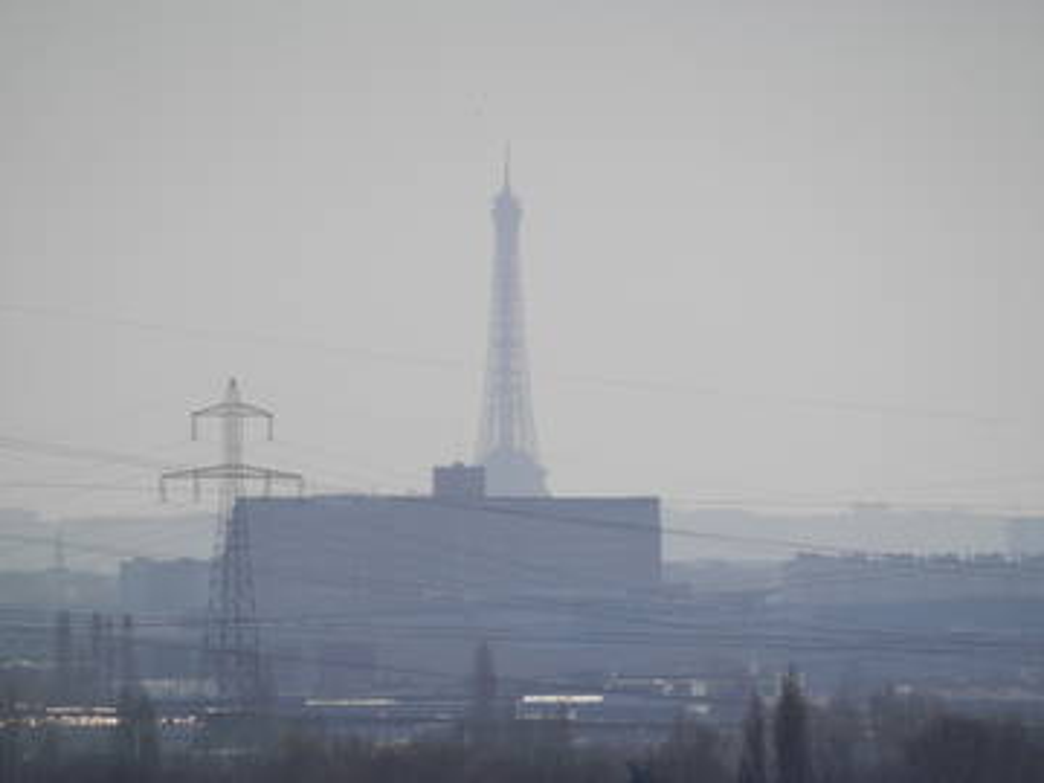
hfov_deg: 3.7
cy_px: 392
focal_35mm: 532
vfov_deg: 2.8
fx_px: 16045
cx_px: 522
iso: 80
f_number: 6.9
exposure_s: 1/800
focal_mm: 95
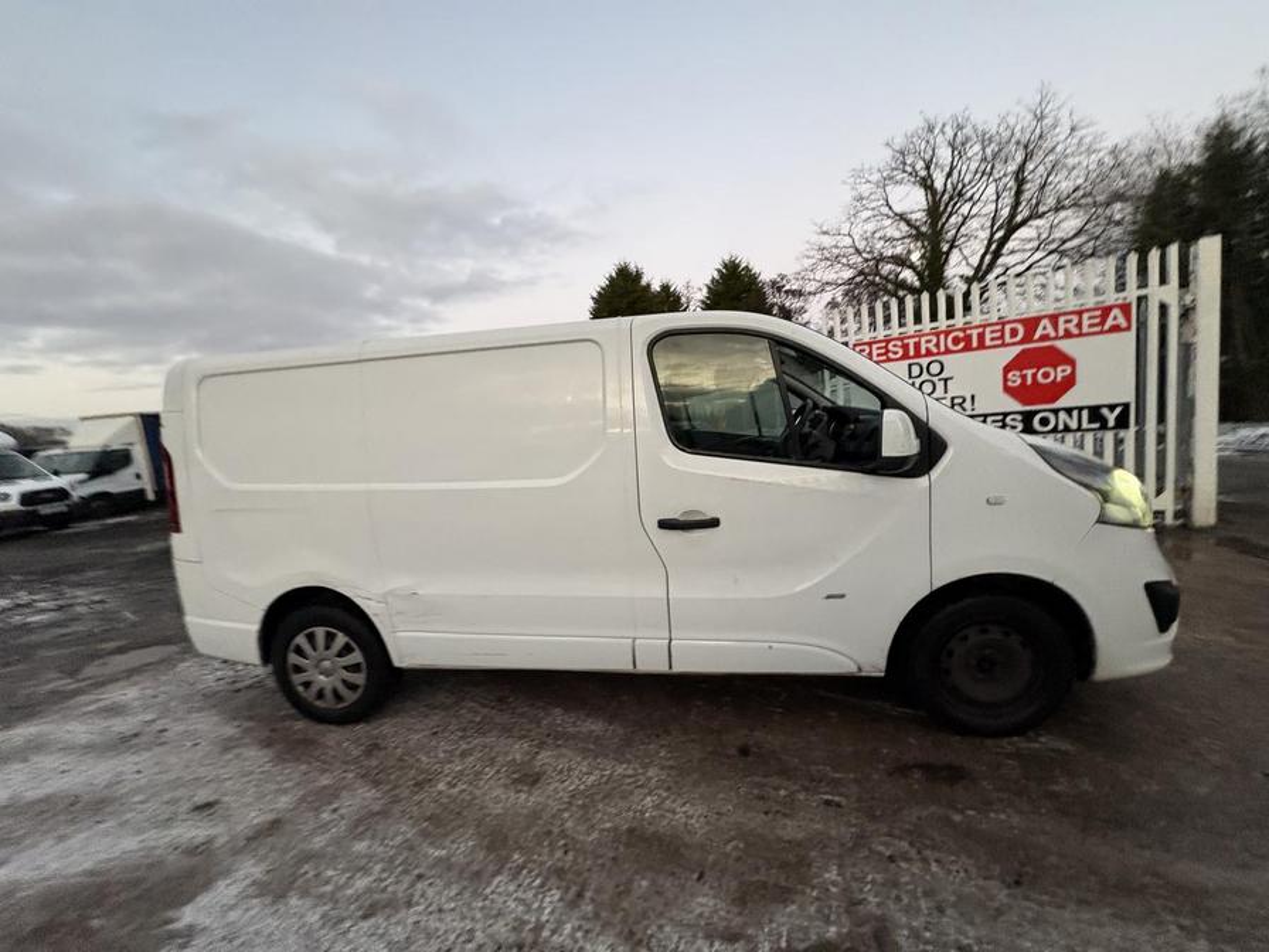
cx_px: 634
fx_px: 513
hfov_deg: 102.1
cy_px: 476
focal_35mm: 14
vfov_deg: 85.7
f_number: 2.2
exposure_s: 1/60
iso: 500
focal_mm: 2.22
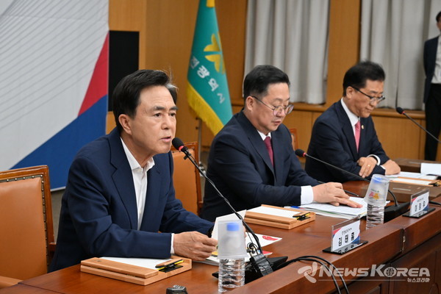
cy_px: 147
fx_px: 857
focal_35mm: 70
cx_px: 220
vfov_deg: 19.5
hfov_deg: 28.8
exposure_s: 1/250
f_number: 7.1
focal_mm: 70
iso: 3200
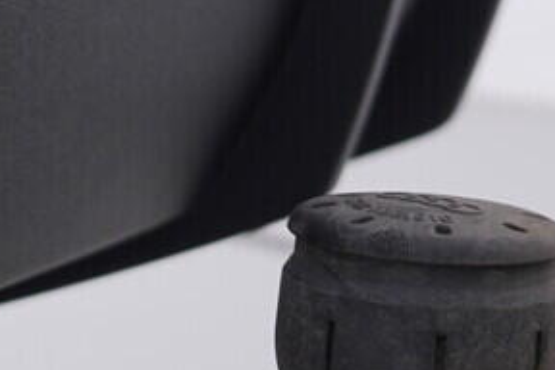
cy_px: 457
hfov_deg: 11.4
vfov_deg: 7.6
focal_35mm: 180
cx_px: 247
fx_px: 2775
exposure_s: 1/60
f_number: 4
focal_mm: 24
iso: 125
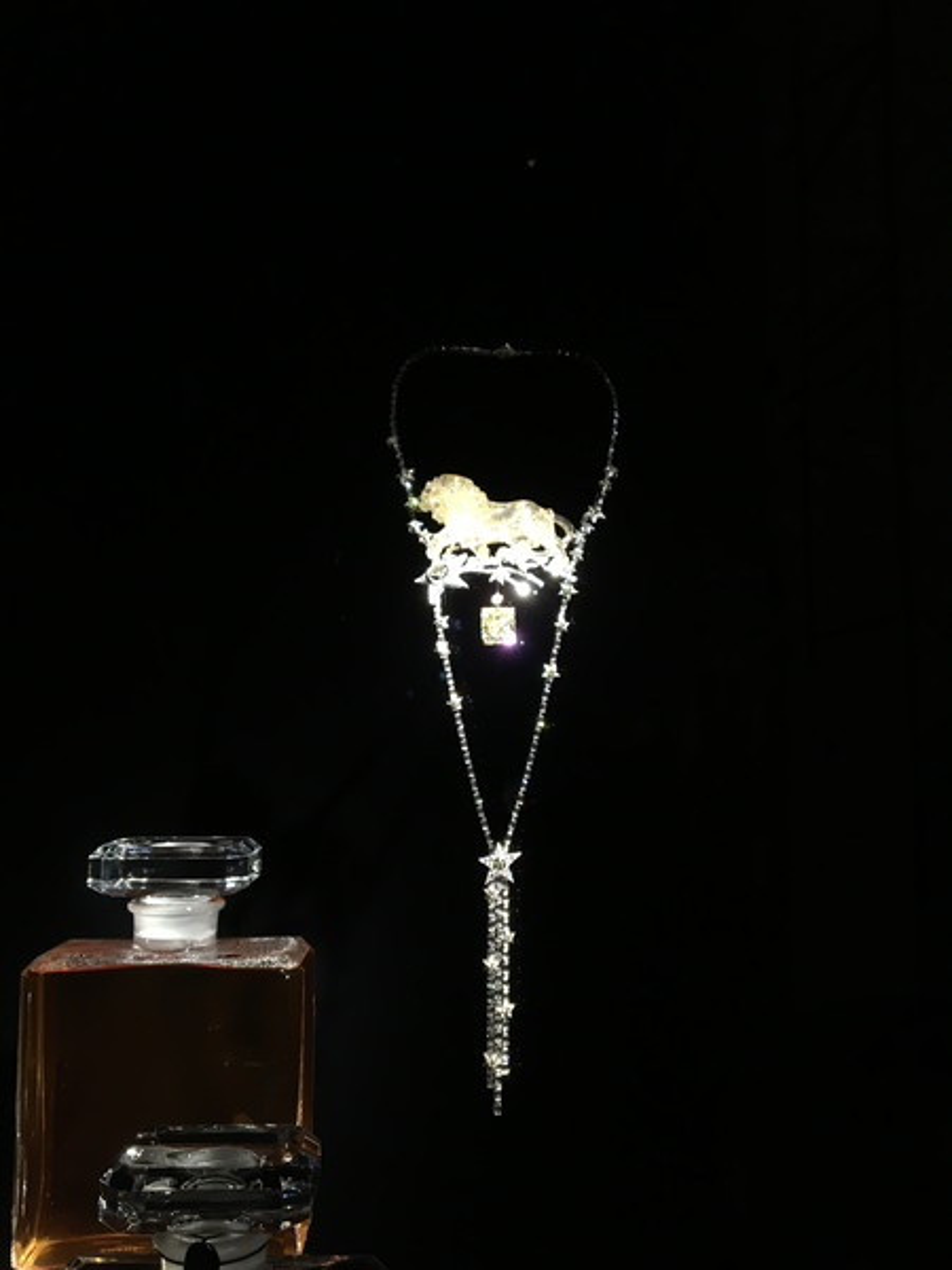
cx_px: 476
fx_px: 1063
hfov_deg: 48.2
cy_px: 635
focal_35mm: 29
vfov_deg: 61.7
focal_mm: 4.15
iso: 64
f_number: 2.2
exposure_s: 1/30
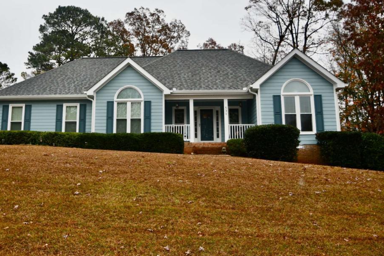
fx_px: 352
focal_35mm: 33
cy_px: 108
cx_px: 167
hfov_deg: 57.0
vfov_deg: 39.9
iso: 125
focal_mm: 17
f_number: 4.2
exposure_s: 1/250
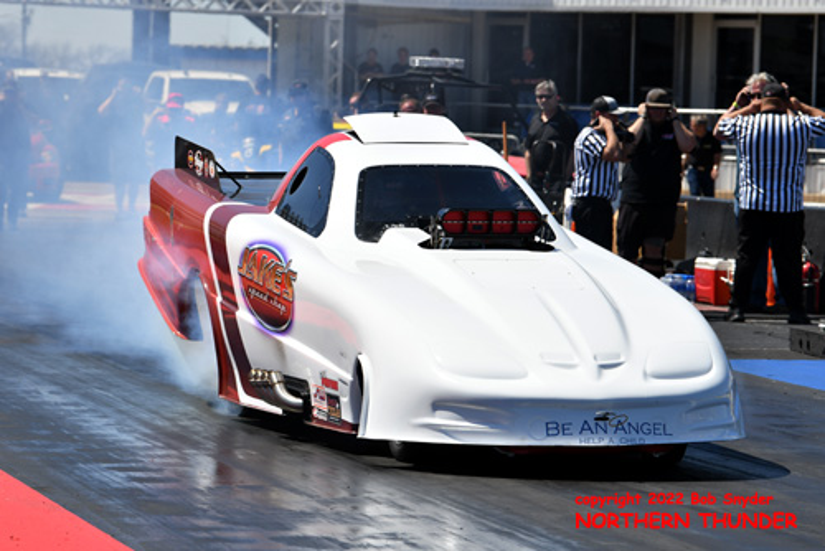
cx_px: 412
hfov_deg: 10.2
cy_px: 276
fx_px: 4643
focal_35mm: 202
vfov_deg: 6.8
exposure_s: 1/1250
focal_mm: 135
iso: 160
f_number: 5.6
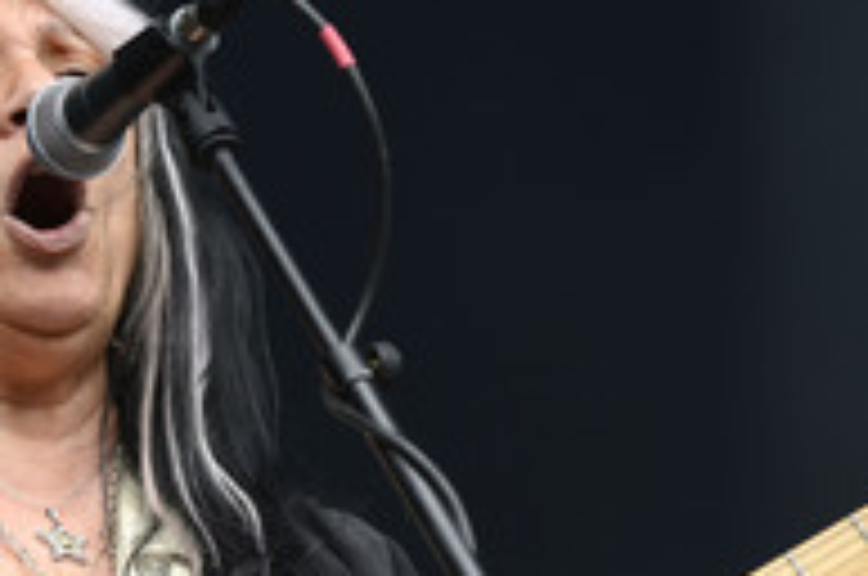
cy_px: 500
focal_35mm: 374
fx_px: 9003
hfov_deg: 5.5
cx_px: -65
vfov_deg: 3.7
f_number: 4.5
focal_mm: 160
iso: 320
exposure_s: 1/640
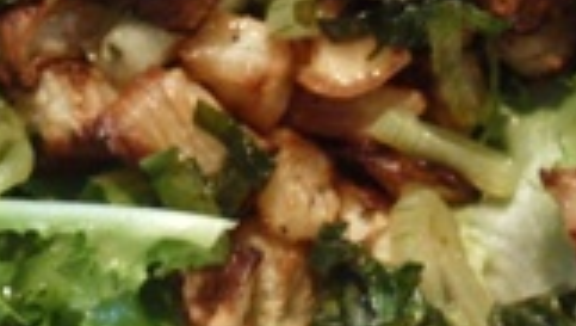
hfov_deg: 17.5
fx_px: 1850
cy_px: -57
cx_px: 483
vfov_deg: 9.9
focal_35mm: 121
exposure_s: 1/10
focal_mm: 7.25
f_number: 3.9
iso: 200
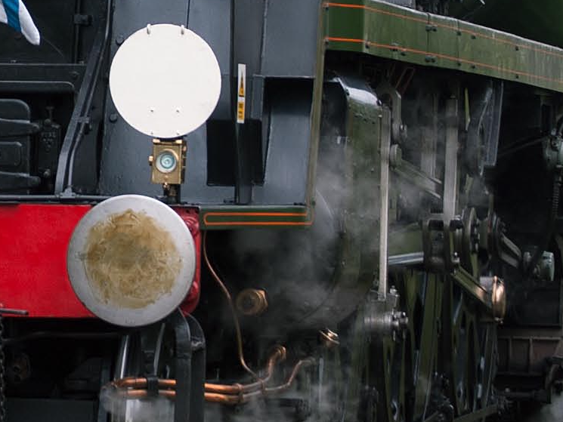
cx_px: -131
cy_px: -27
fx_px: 5204
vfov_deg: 4.6
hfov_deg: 6.2
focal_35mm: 320
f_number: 6.3
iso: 200
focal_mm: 55
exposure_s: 1/160
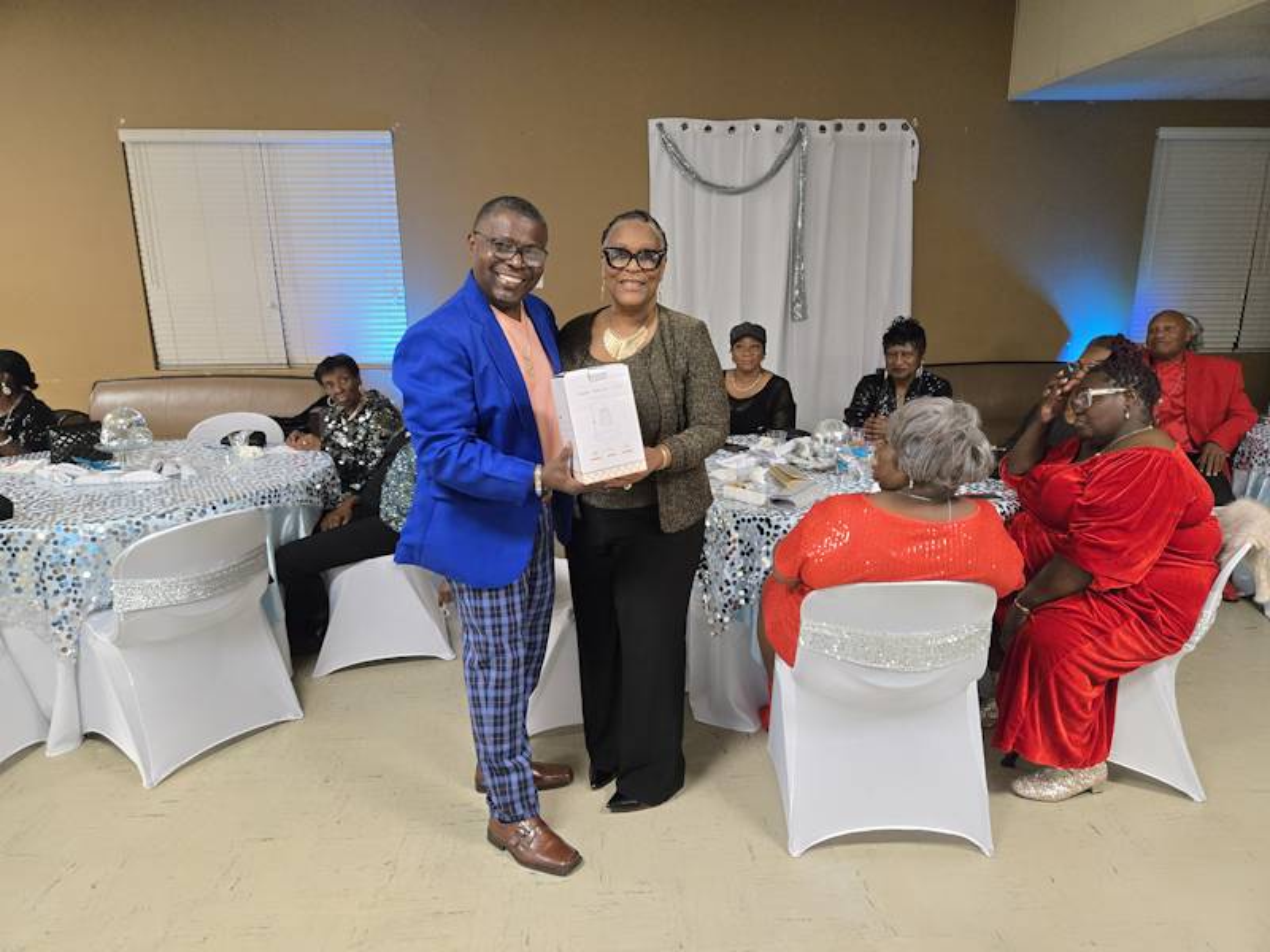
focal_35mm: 23
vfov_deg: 58.9
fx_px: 844
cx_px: 635
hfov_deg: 73.9
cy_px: 476
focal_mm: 5.4
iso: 800
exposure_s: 1/120
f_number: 1.8
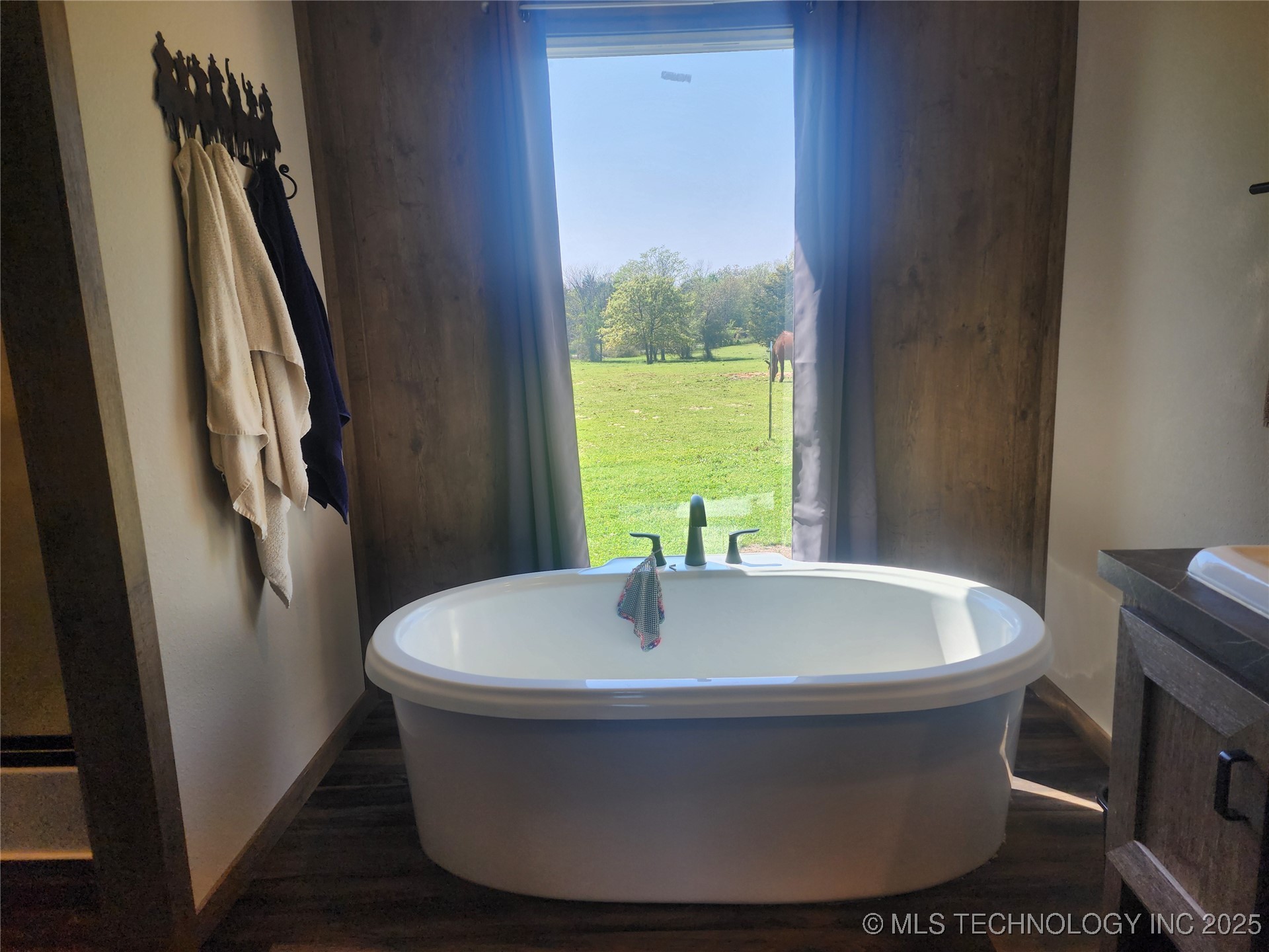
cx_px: 634
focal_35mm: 23
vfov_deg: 58.9
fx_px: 843
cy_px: 476
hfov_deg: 73.9
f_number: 1.8
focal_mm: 6.4
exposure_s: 1/180
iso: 25
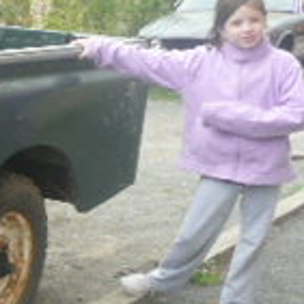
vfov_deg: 15.5
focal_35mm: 112
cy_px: 237
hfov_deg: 12.7
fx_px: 1113
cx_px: -384
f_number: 3.3
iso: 100
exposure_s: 1/50
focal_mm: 4.6
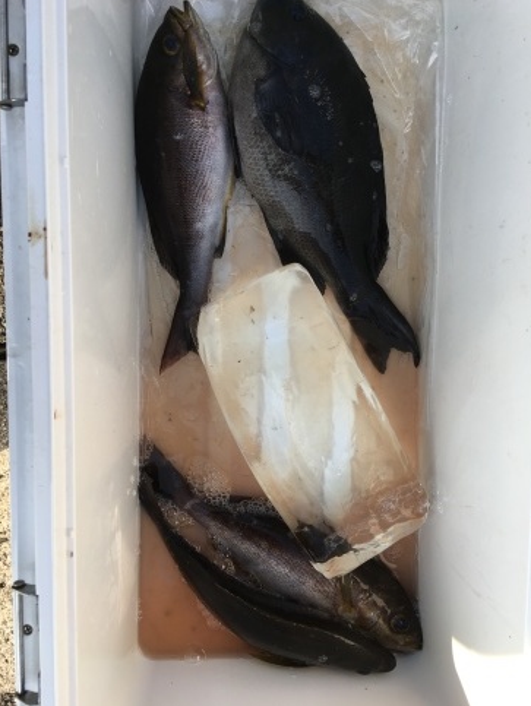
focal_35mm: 30
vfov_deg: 59.9
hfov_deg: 46.9
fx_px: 613
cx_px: 266
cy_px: 342
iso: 25
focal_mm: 4.15
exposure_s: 1/400
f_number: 2.2
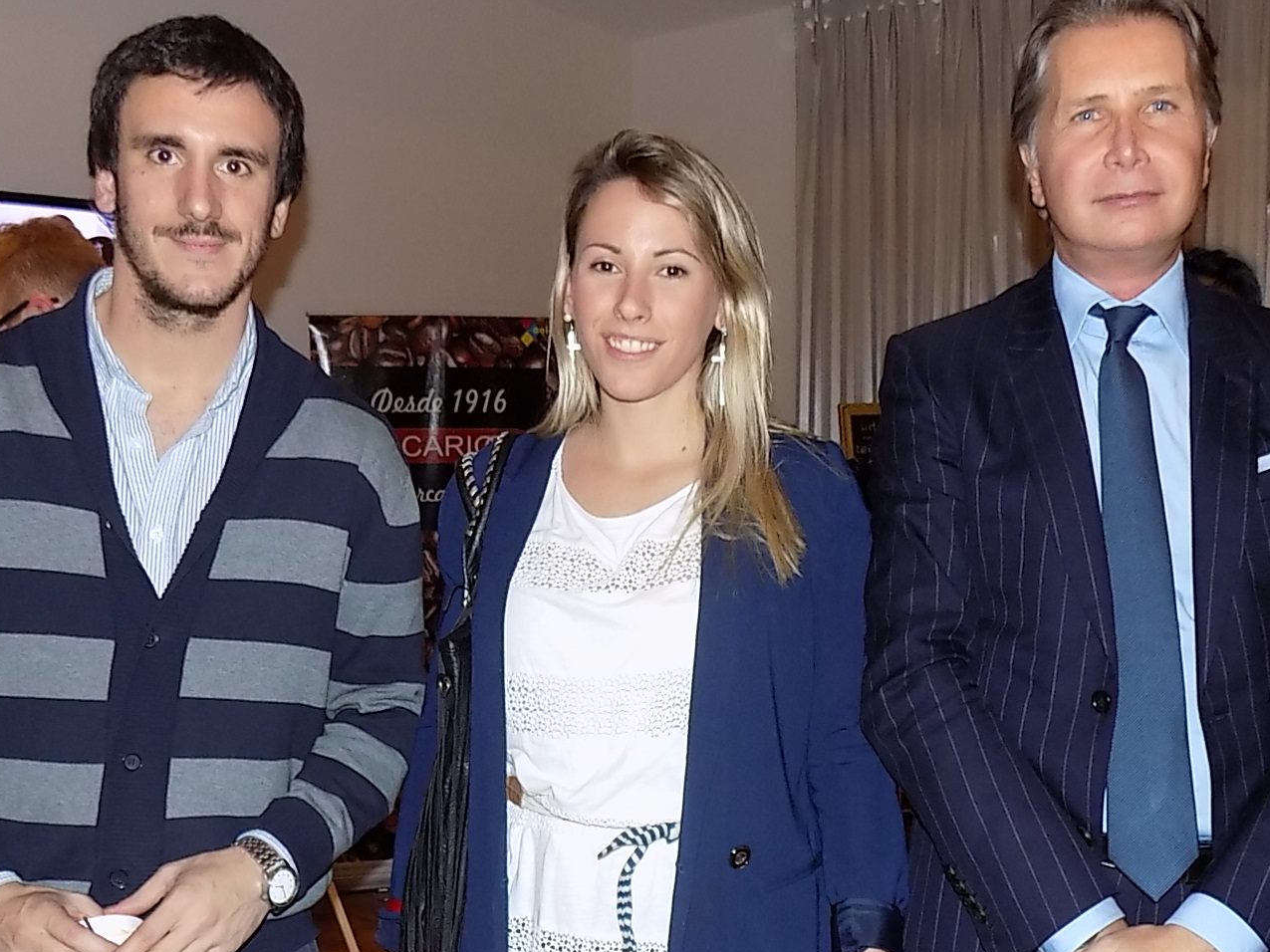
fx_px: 1504
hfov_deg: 45.8
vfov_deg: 34.7
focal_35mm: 41
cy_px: 656
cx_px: 657
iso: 200
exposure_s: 1/30
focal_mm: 4
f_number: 3.1
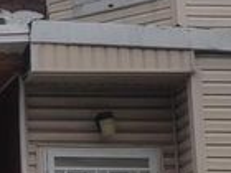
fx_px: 707
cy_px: 60
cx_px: -172
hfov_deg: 16.0
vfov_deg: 13.9
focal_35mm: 106
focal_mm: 4.25
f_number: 1.7
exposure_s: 1/934
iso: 100
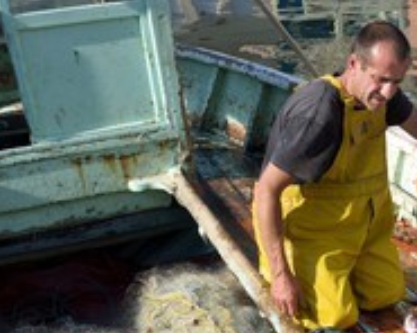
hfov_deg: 22.7
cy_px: 313
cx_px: 410
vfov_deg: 18.6
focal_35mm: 81
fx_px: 1000
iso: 200
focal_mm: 38
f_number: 7.1
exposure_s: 1/640
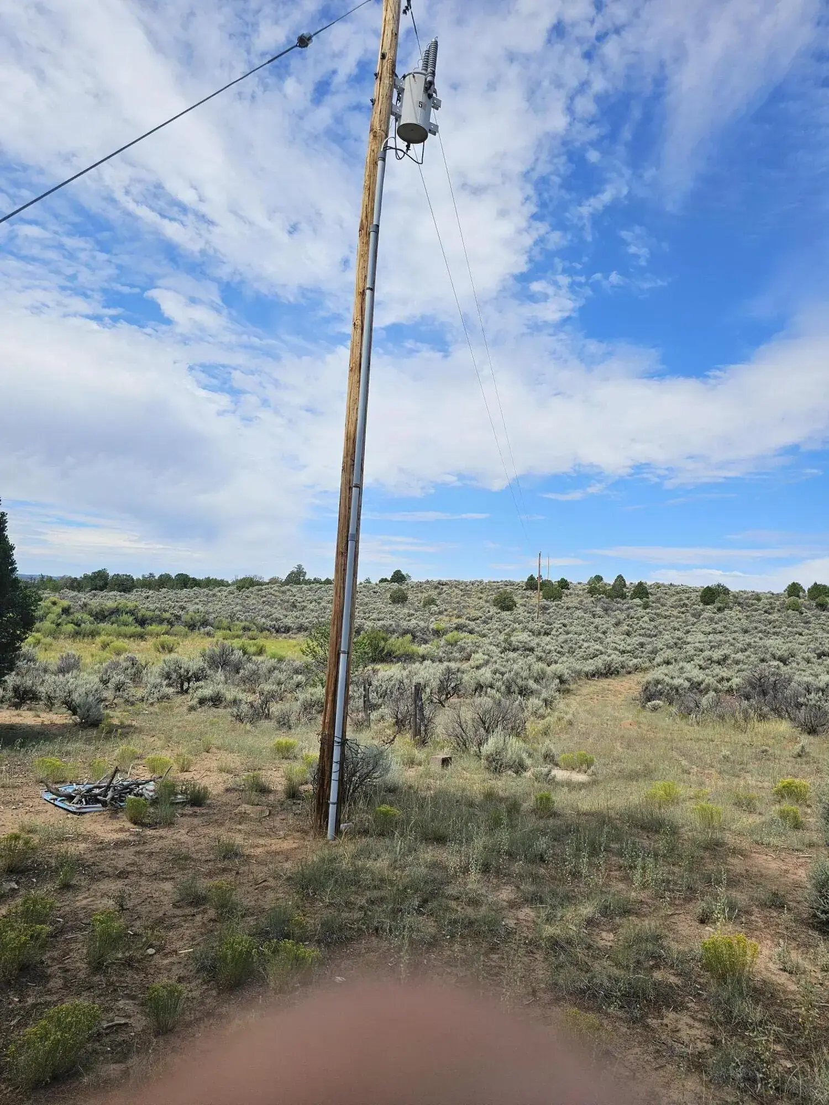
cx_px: 414
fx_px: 734
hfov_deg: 58.9
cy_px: 552
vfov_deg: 73.9
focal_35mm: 23
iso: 12
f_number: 1.7
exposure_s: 1/1576
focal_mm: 6.3
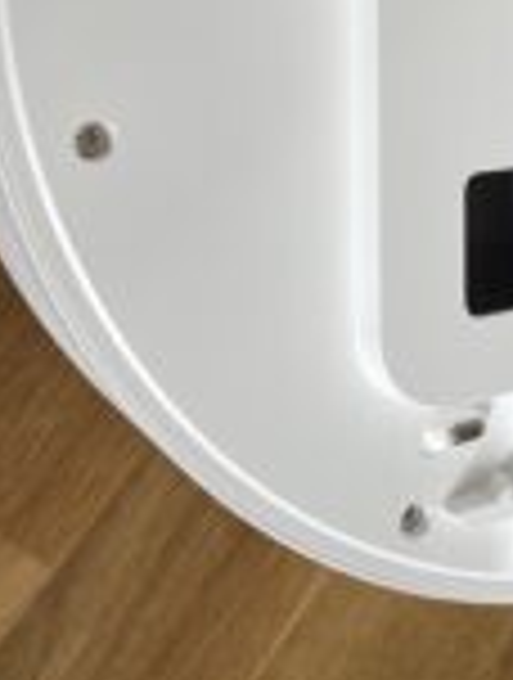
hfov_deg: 21.3
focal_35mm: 67
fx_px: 1318
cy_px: -68
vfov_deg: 26.6
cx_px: 502
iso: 50
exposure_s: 1/121
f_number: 1.6
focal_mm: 4.2
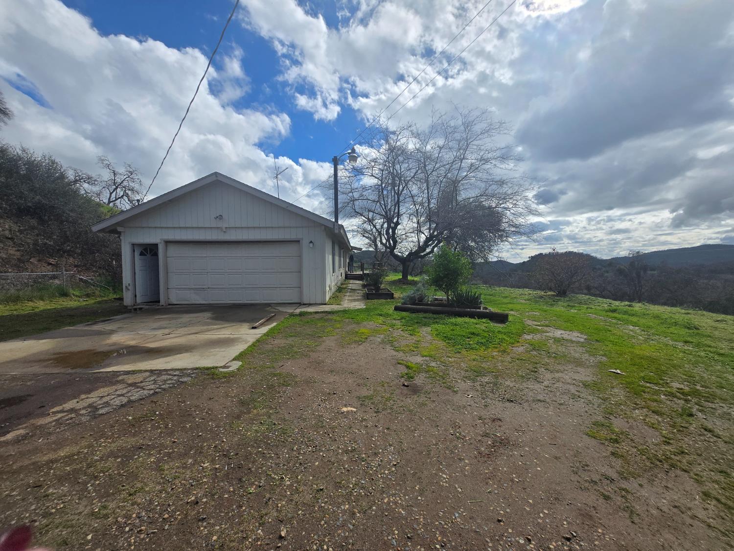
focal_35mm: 13
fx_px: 276
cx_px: 367
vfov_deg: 89.9
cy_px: 276
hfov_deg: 106.2
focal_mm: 1.7
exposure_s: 1/2671
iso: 25
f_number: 2.2
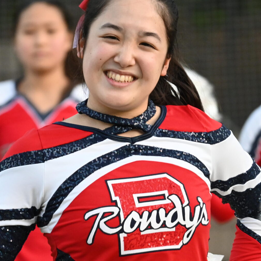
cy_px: 194
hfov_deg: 2.2
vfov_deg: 2.2
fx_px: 6858
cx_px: 133
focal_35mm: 804
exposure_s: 1/250
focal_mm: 250
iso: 2000
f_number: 6.3
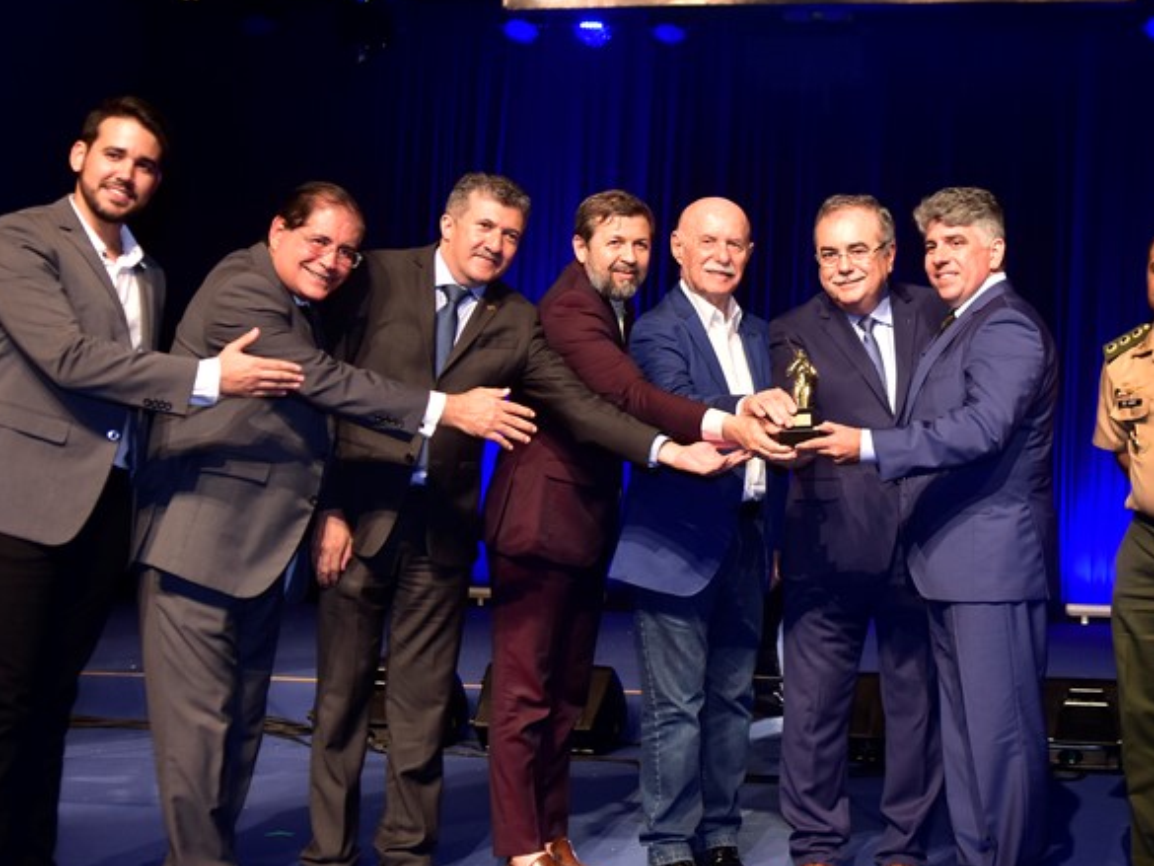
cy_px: 409
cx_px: 809
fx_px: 2301
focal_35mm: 69
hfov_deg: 27.9
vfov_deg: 21.3
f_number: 7.1
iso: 500
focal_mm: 28
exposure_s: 1/125
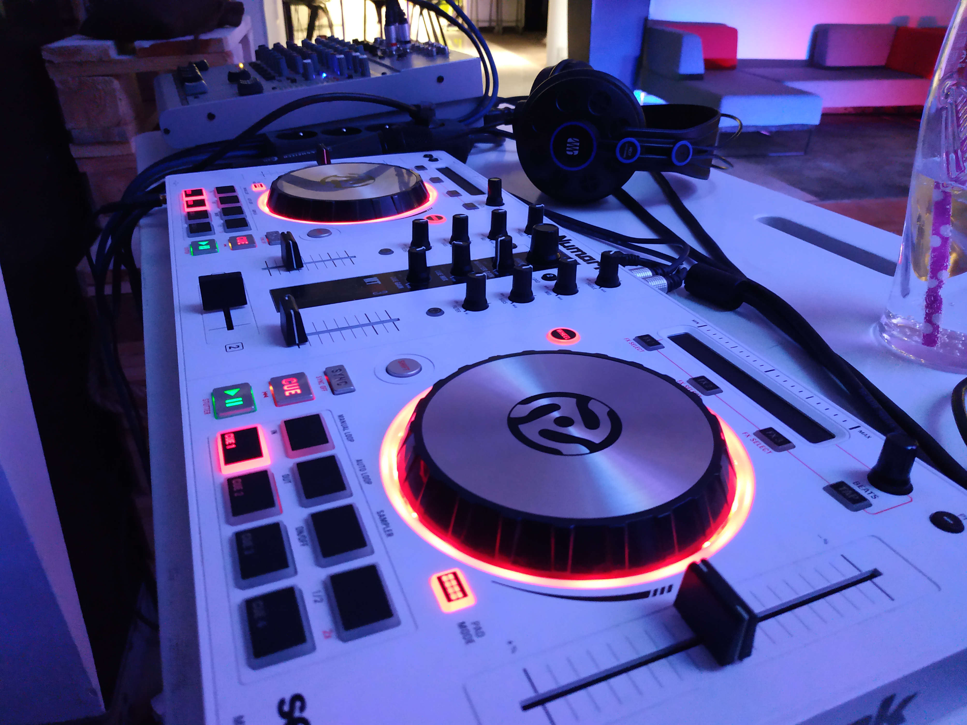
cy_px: 362
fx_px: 670
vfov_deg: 56.8
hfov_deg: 71.6
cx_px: 484
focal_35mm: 24
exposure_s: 1/20
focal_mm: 3.94
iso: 1600
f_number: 1.9
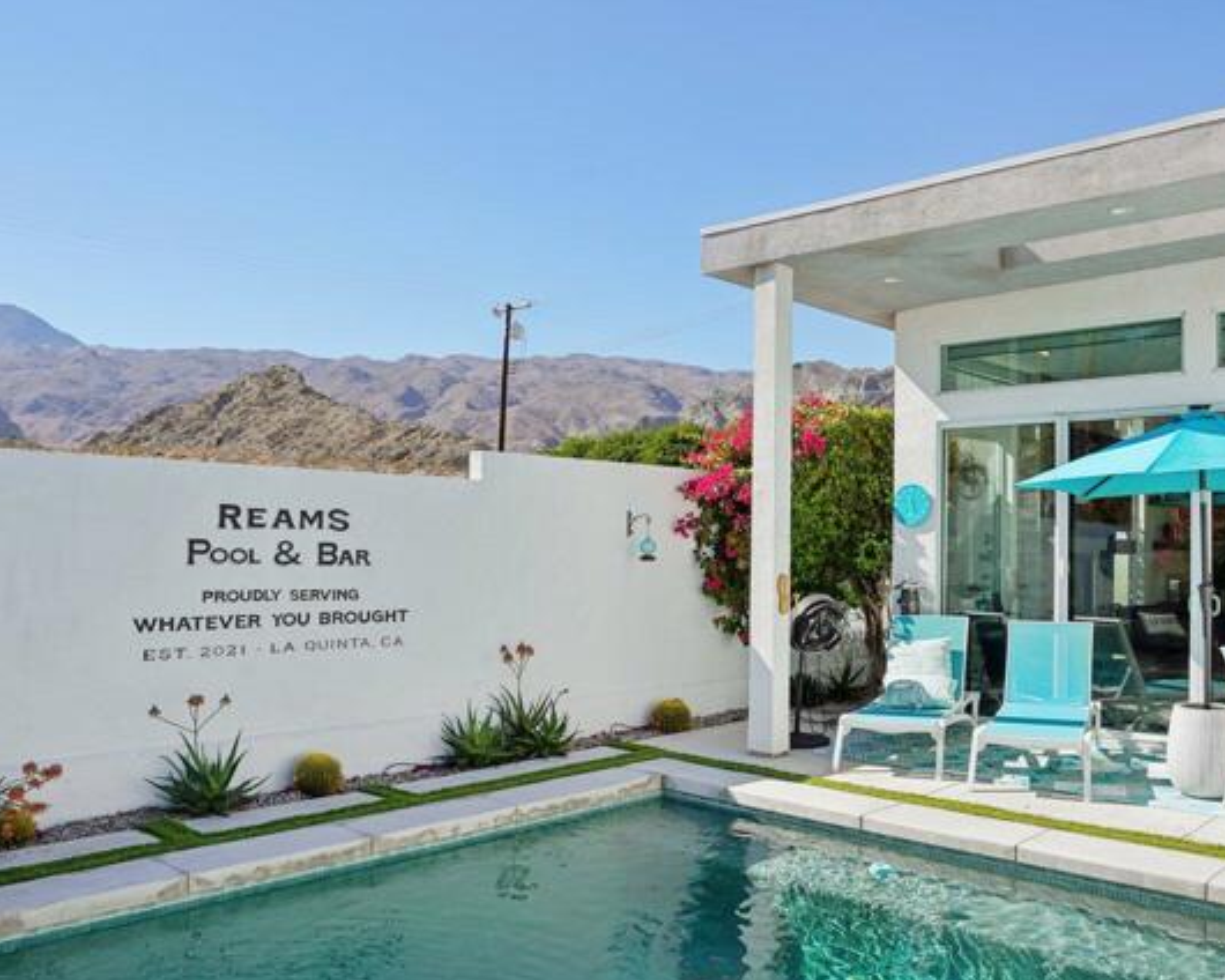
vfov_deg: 49.9
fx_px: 1051
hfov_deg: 60.2
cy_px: 525
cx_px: 700
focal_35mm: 29
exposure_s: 1/320
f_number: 8
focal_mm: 16
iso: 100
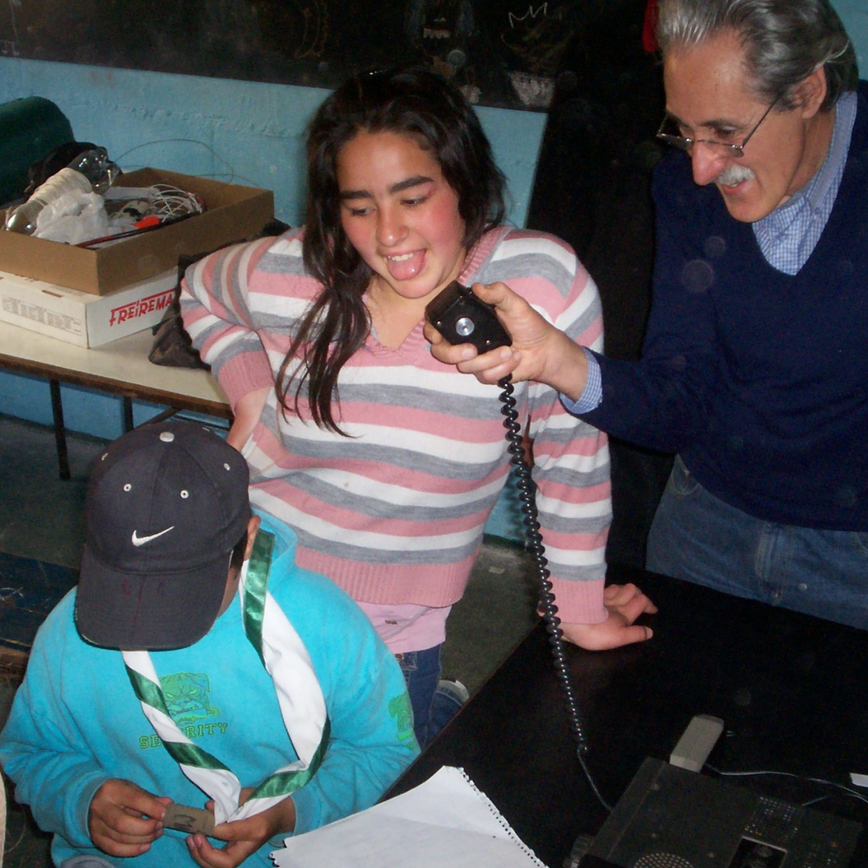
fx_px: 1447
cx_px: 515
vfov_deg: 33.3
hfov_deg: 33.3
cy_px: 503
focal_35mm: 51
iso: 140
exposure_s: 1/64
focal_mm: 5.9
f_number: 4.5
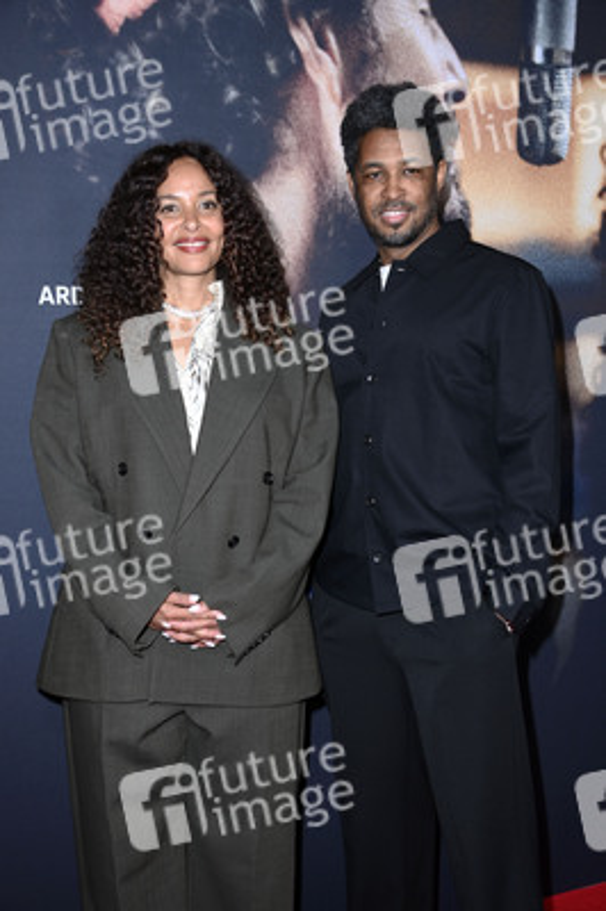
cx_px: 303
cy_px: 456
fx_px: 1214
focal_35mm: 48
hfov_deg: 28.0
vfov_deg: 41.1
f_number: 5.6
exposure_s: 1/250
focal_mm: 48
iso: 1250
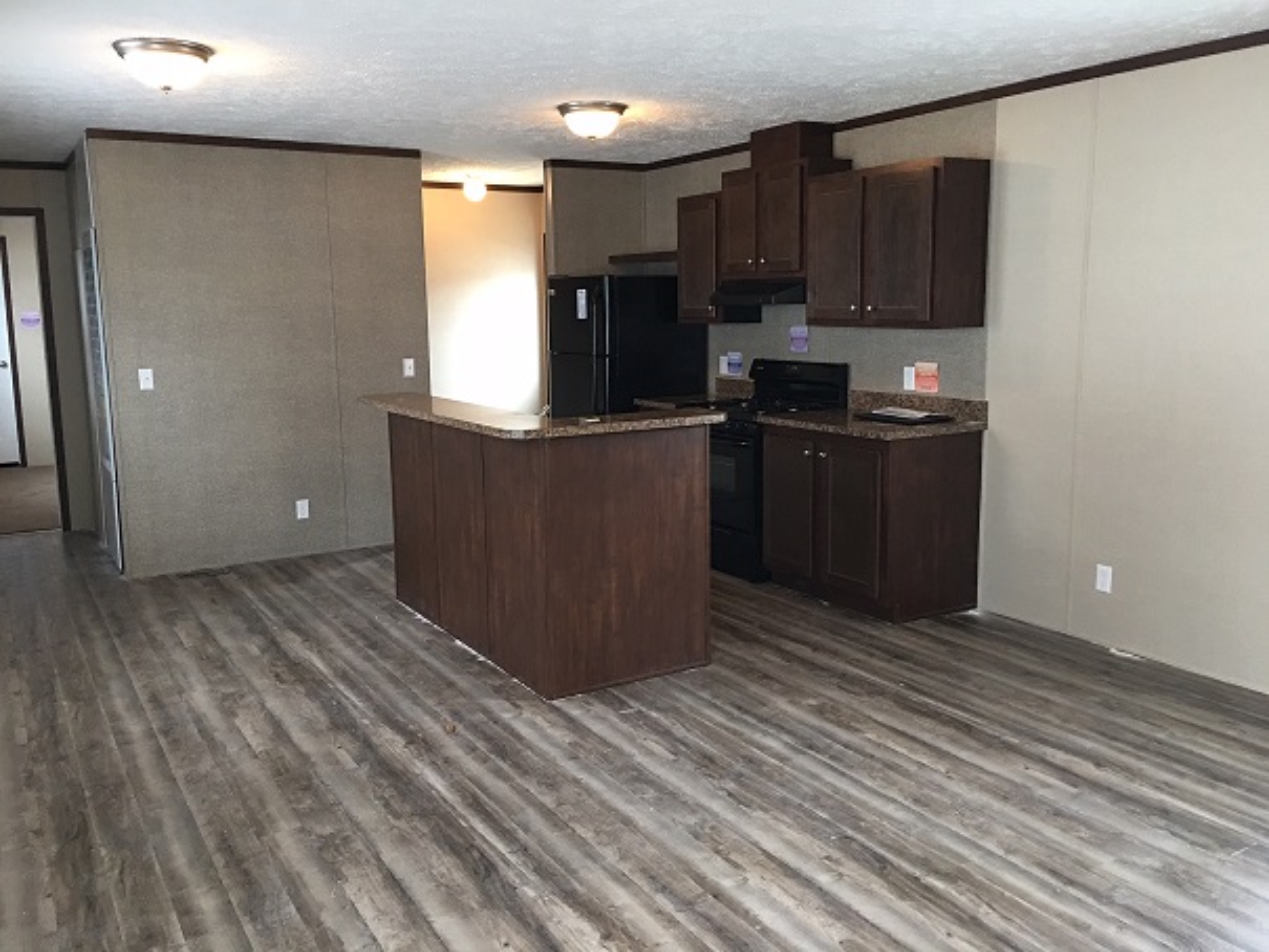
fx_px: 1063
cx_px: 634
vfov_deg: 48.2
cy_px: 476
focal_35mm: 29
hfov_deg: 61.6
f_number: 2.2
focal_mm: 4.15
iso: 80
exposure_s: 1/15
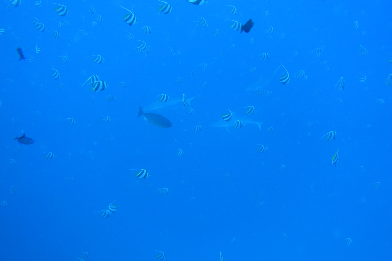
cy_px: 130
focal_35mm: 38
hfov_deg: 50.7
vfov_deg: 35.0
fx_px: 414
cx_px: 196
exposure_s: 1/50
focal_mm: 13.92
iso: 125
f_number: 2.8
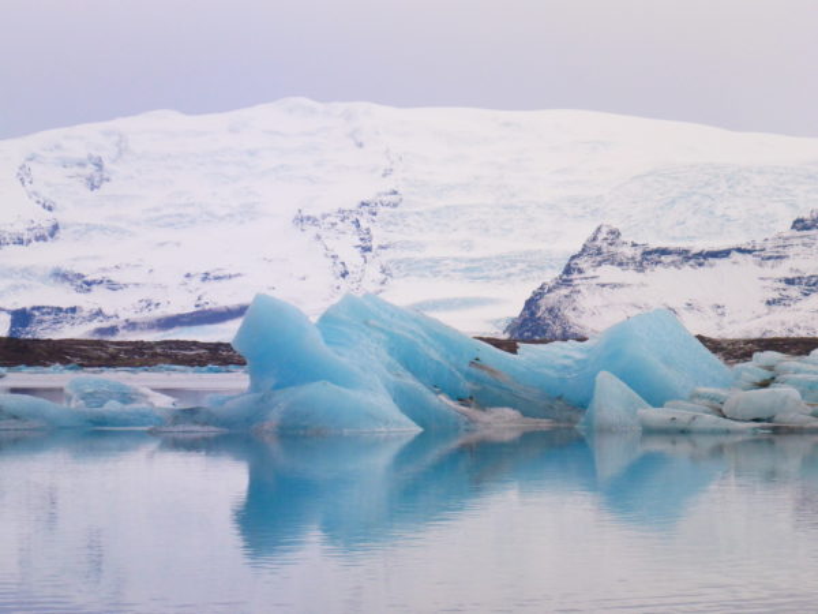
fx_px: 3025
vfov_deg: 11.6
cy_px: 307
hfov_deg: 15.4
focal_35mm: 128
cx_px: 409
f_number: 5.9
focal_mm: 22.8
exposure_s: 1/100
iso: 400
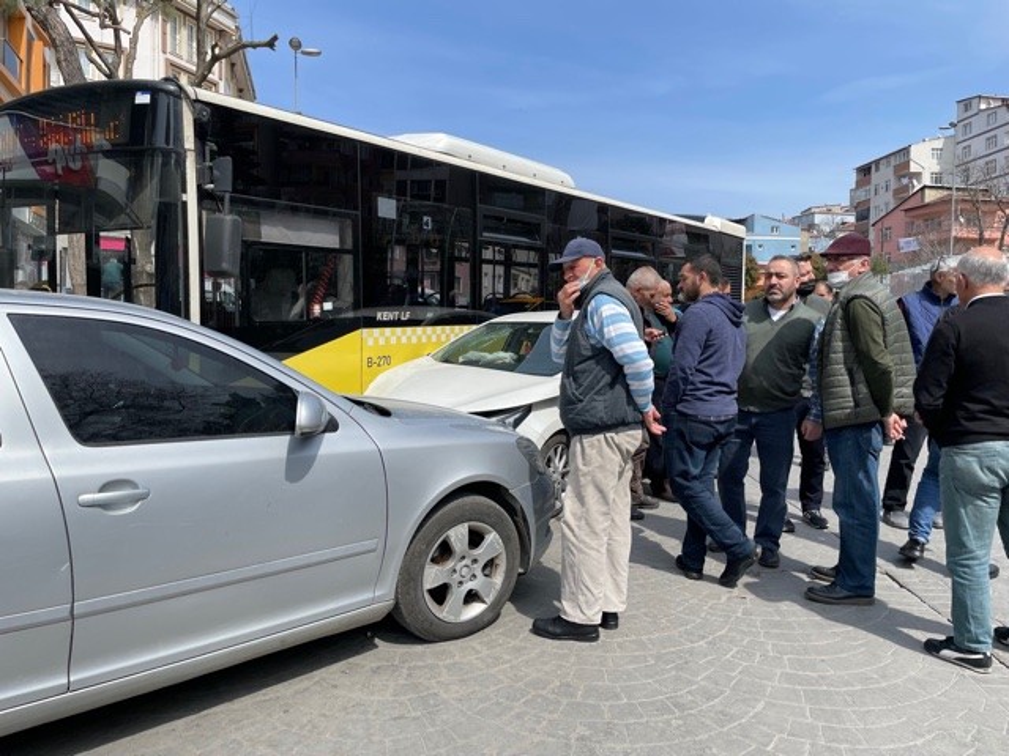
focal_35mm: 26
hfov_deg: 67.3
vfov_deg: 53.1
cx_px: 504
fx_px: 758
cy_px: 378
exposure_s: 1/3401
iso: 32
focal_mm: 4.2
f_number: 1.6
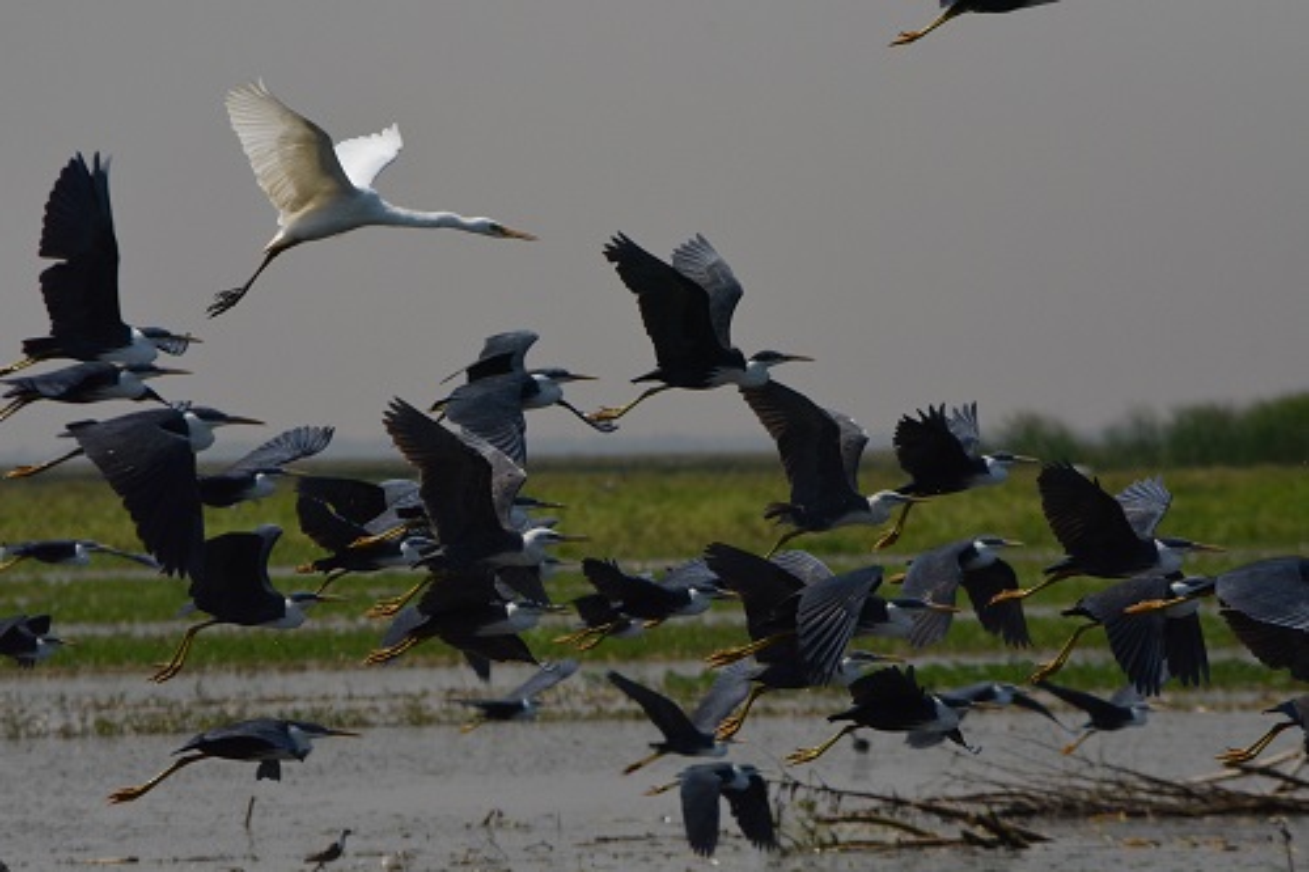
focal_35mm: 450
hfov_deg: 4.6
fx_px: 16356
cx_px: 654
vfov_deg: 3.1
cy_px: 436
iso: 2000
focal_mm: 300
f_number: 14
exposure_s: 1/4000
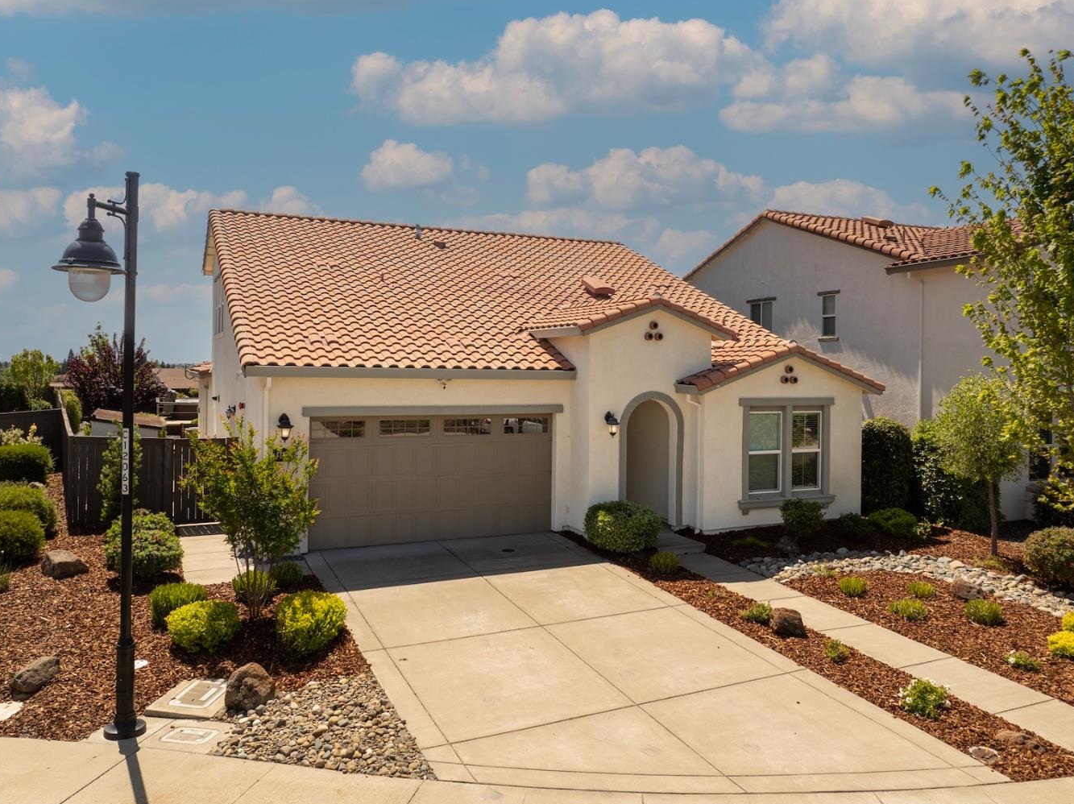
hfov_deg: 65.3
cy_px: 366
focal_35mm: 27
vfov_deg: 51.2
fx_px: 837
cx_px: 555
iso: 100
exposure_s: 1/80
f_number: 3.2
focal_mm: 12.29
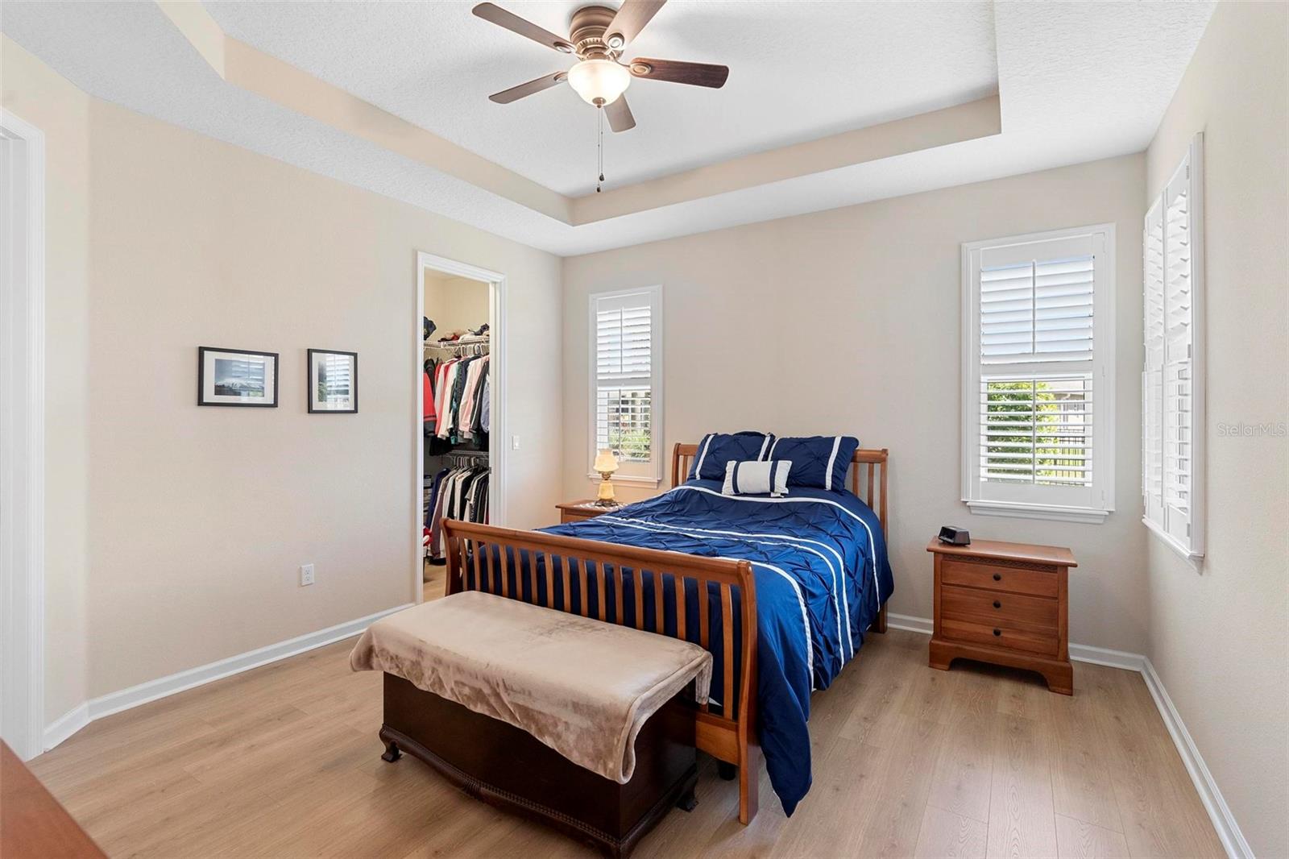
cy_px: 430
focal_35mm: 16
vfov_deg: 73.7
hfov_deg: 96.7
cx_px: 644
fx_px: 573
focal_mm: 16
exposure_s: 1/5
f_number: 9
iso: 800
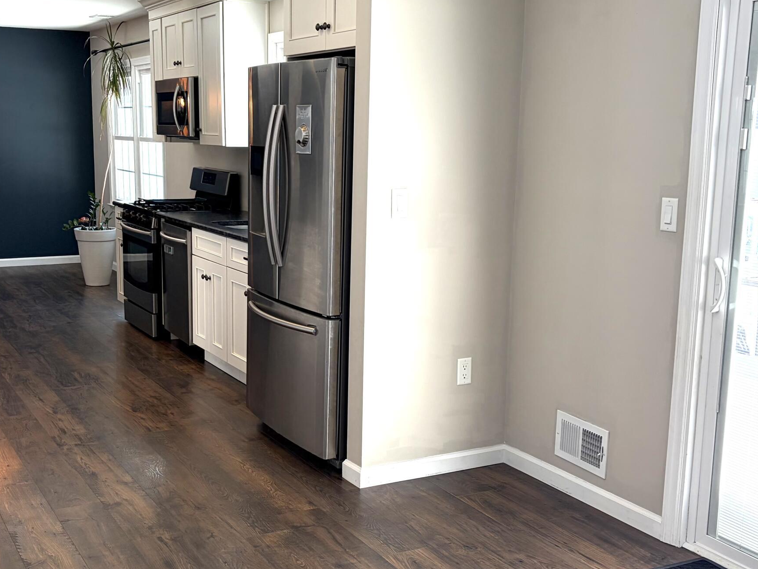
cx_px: 335
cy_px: 300
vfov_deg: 32.2
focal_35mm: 45
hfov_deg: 42.0
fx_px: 985
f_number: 1.6
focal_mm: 5.96
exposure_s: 1/206
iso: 80
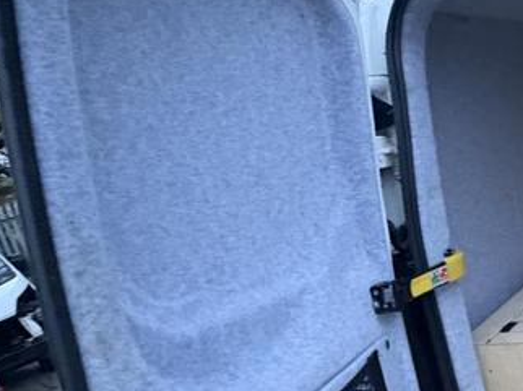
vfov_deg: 36.6
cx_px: 460
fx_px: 589
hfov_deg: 44.1
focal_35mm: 39
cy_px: 240
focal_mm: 2.22
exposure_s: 1/37
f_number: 2.2
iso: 1000
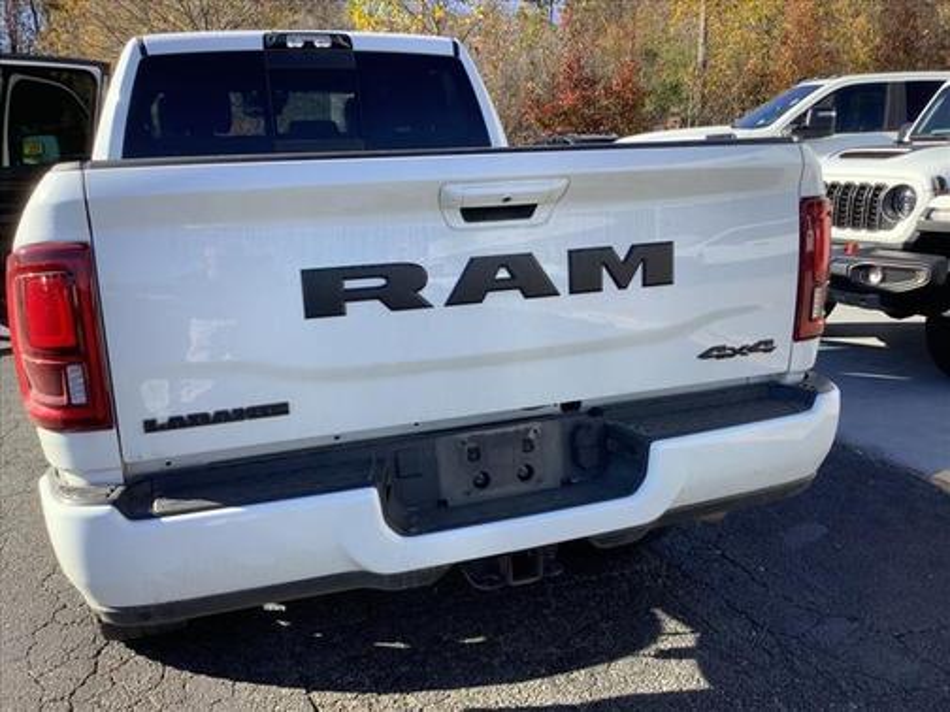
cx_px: 475
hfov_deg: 58.4
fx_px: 851
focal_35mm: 31
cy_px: 356
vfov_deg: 45.4
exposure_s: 1/416
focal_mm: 3.3
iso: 25
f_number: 2.4
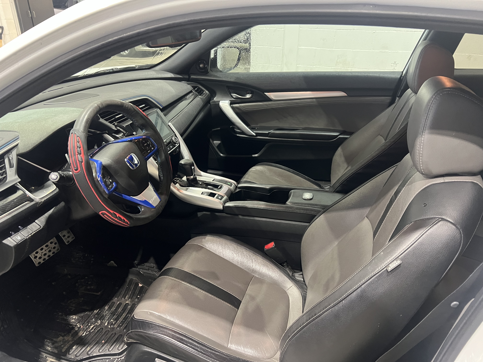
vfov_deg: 53.1
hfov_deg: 67.3
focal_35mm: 26
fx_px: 363
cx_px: 242
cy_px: 181
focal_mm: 5.7
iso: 500
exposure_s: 1/60
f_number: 1.5
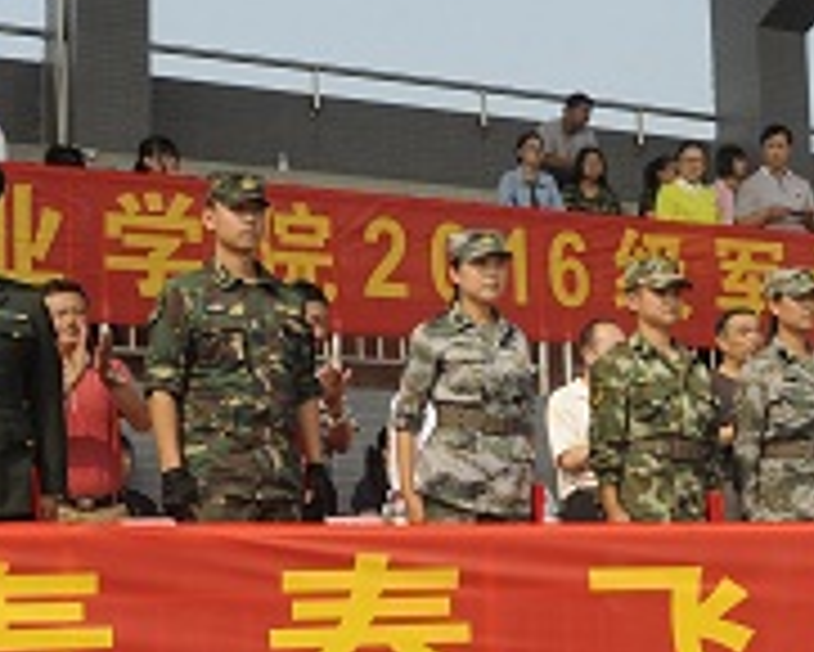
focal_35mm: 89
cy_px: 360
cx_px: 684
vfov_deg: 17.3
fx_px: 2145
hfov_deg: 21.2
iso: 320
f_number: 10
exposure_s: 1/400
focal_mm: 31
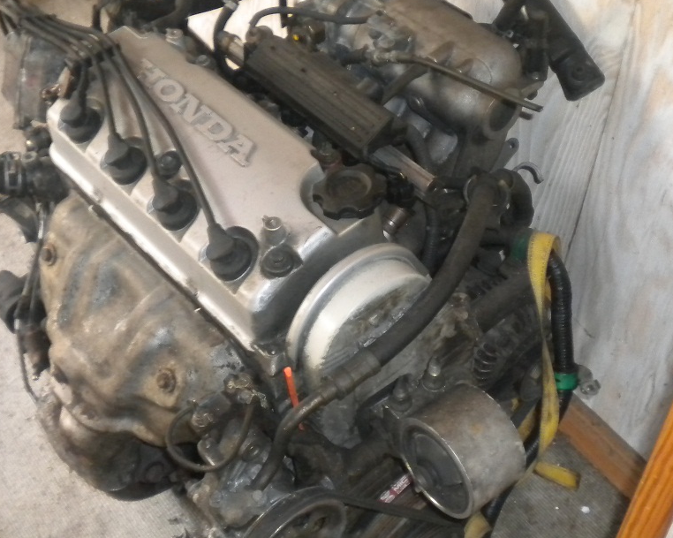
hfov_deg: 34.7
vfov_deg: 28.1
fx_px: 1075
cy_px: 246
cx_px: 356
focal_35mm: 54
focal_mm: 6.3
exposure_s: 1/30
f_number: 3.1
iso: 400
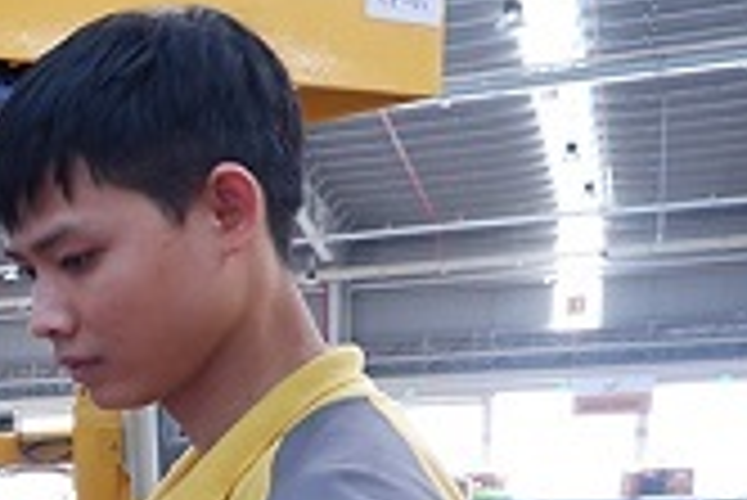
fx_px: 1724
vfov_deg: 15.2
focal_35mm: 83
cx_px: -400
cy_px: 768
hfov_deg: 20.6
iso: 1000
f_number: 4
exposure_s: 1/30
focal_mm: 15
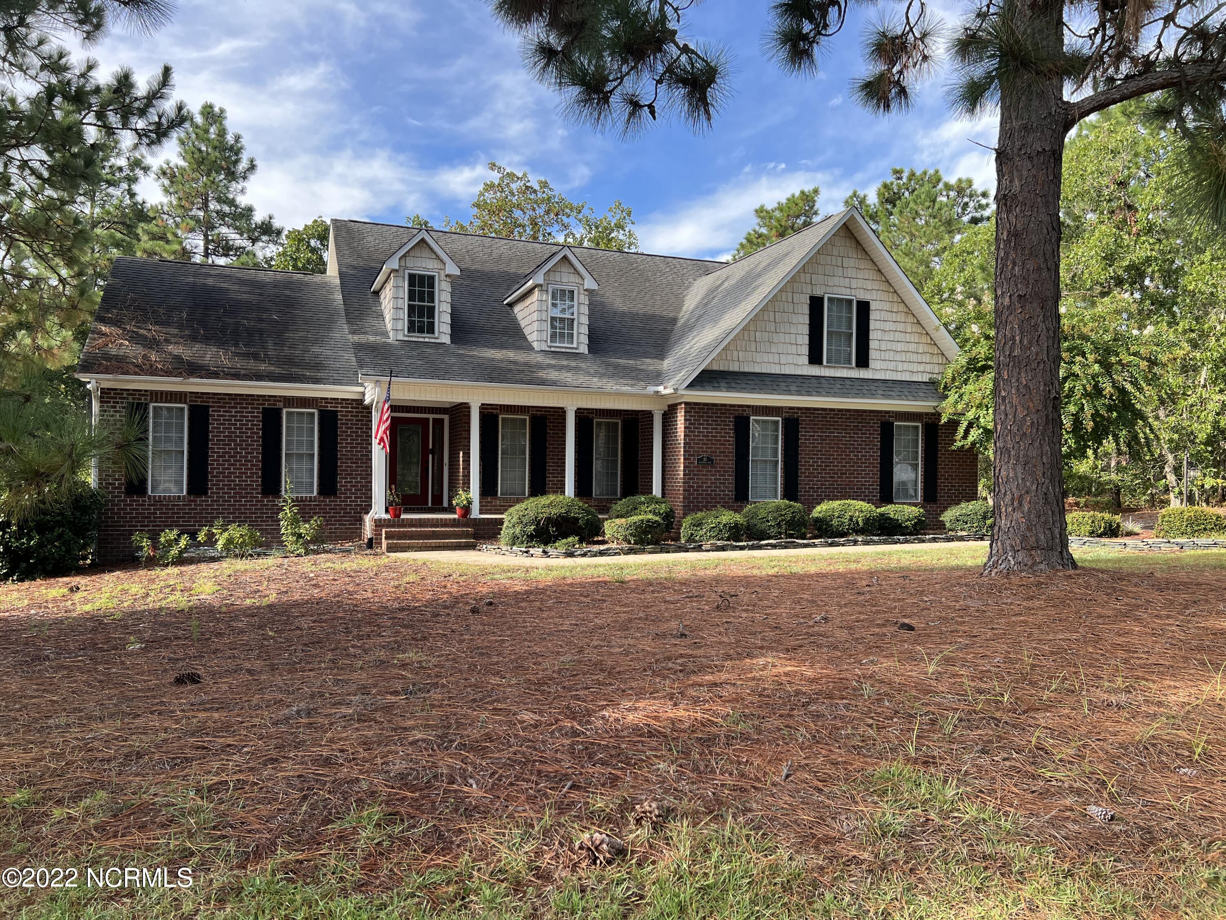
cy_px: 460
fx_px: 921
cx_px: 613
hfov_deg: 67.3
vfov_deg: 53.1
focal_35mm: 26
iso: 50
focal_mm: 5.7
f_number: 1.5
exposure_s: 1/827
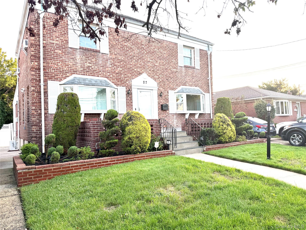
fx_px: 212
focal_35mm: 24
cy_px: 115
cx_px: 153
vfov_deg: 56.8
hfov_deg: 71.6
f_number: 1.78
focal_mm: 6.76
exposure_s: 1/507
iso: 100
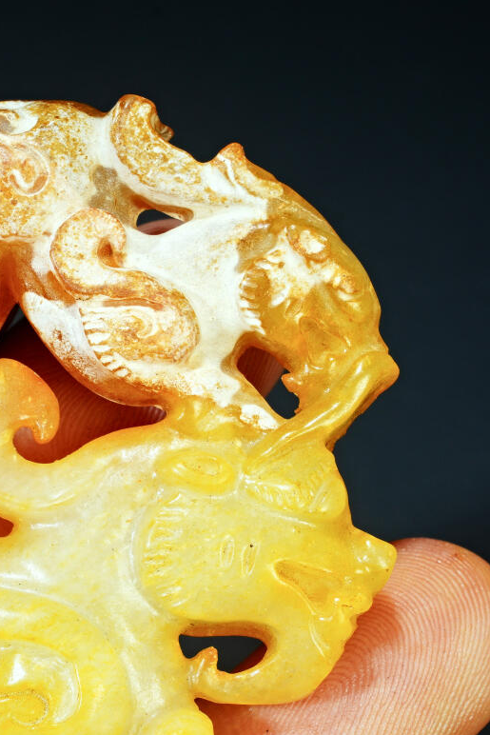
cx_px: 114
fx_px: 5550
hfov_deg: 5.1
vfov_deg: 7.6
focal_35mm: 272
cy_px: 421
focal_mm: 100
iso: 100
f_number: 18
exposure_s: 1/160
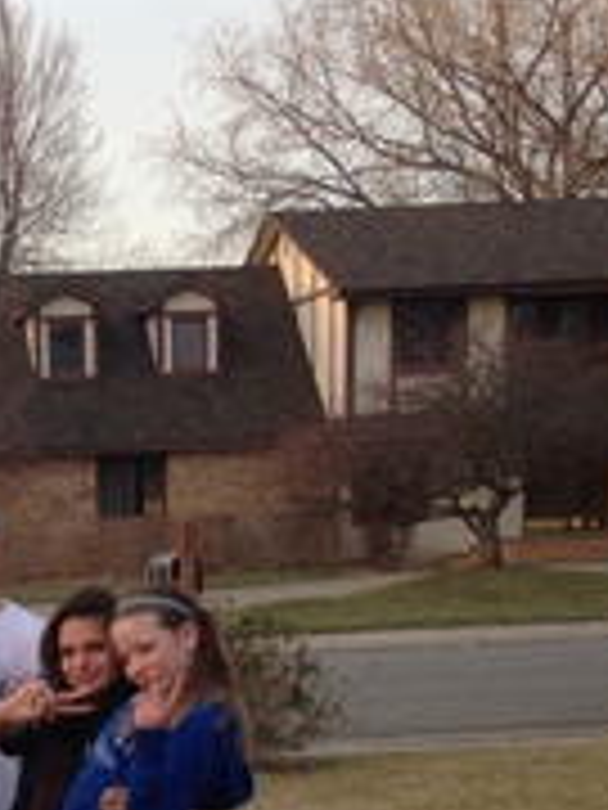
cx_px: -99
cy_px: 882
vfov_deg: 21.2
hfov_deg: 16.2
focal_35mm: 88
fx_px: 2061
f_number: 2.4
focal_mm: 4.12
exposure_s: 1/120
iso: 50
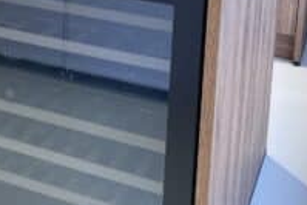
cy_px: -91
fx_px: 742
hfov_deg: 21.4
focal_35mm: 87
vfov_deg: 14.8
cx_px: -82
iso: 100
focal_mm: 4.2
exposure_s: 1/100
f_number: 1.6
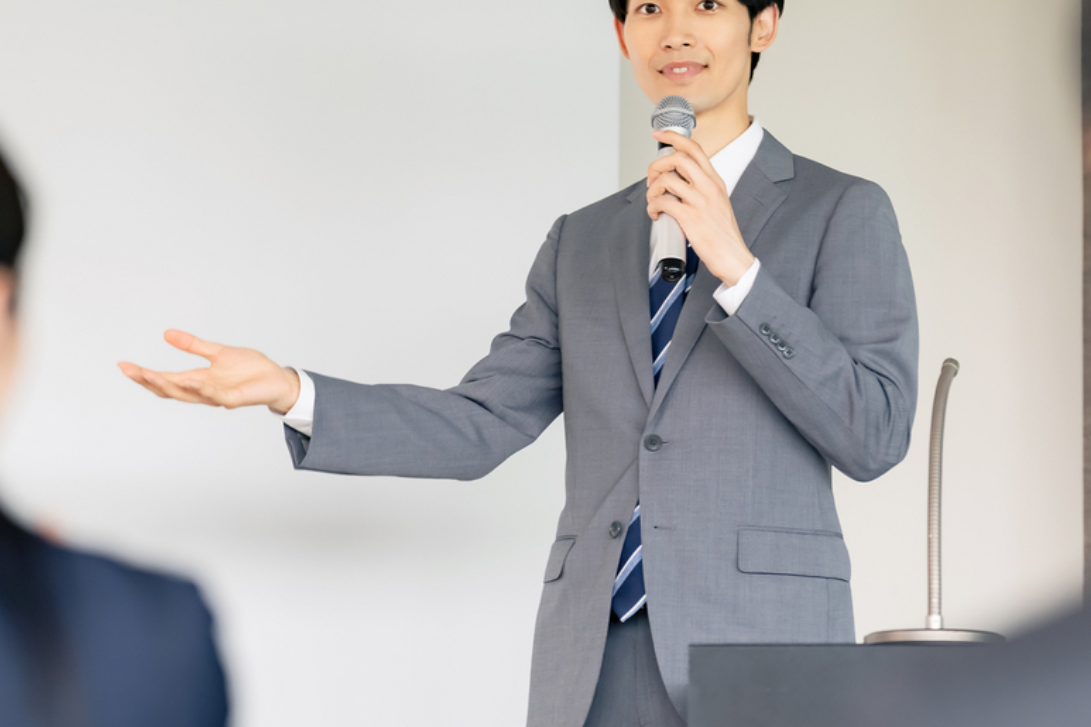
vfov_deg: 8.4
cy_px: 168
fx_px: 4938
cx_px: 504
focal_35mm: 163
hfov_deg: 12.6
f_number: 2.8
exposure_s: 1/160
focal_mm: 105
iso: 200
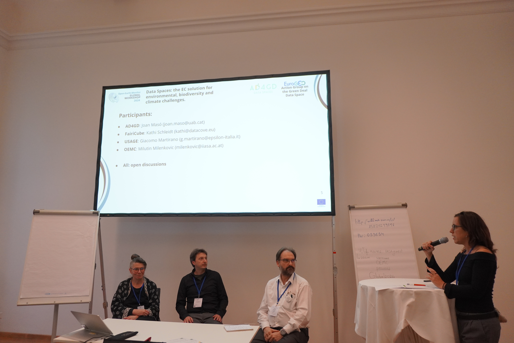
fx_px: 343
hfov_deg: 73.7
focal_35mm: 24
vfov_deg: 53.1
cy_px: 172
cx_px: 257
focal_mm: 16
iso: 1600
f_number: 4
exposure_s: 1/160
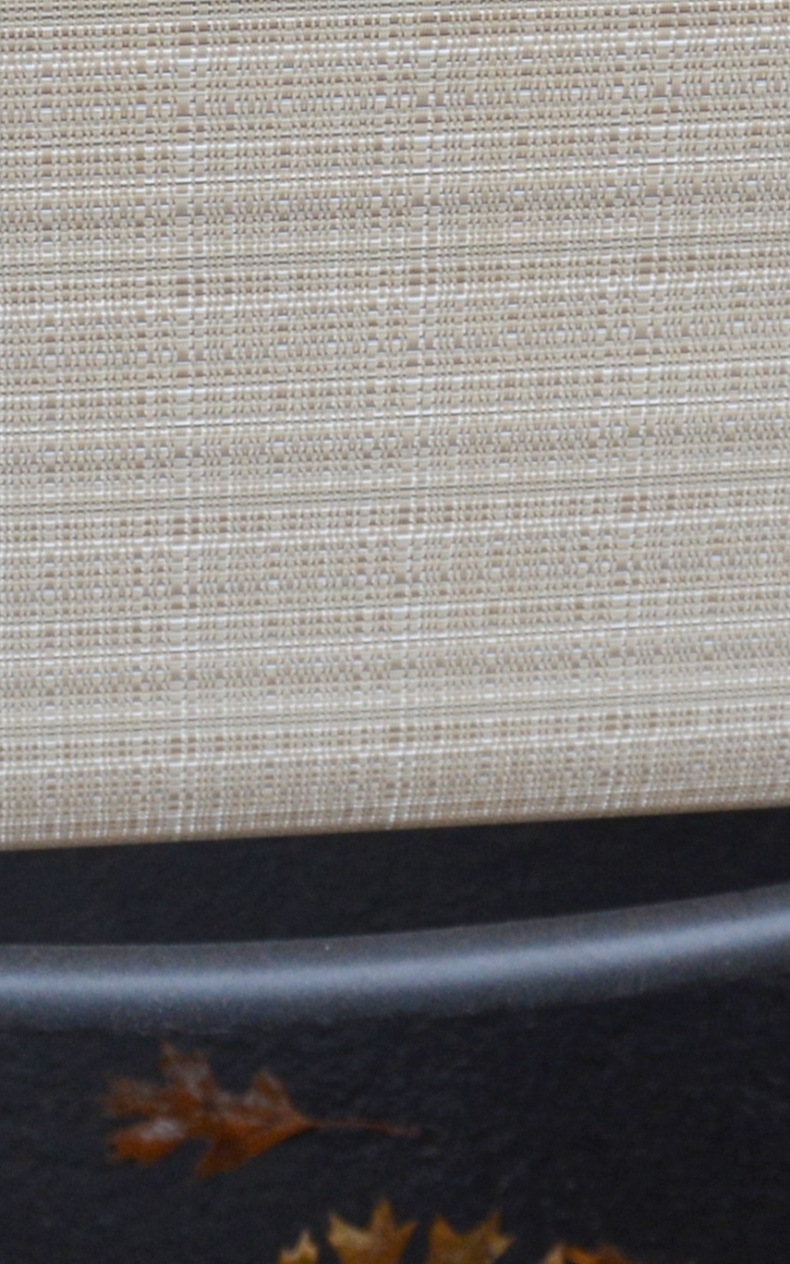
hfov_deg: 8.5
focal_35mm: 154
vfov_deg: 13.2
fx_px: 5313
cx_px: 468
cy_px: -200
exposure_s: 1/100
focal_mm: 23
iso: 400
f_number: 5
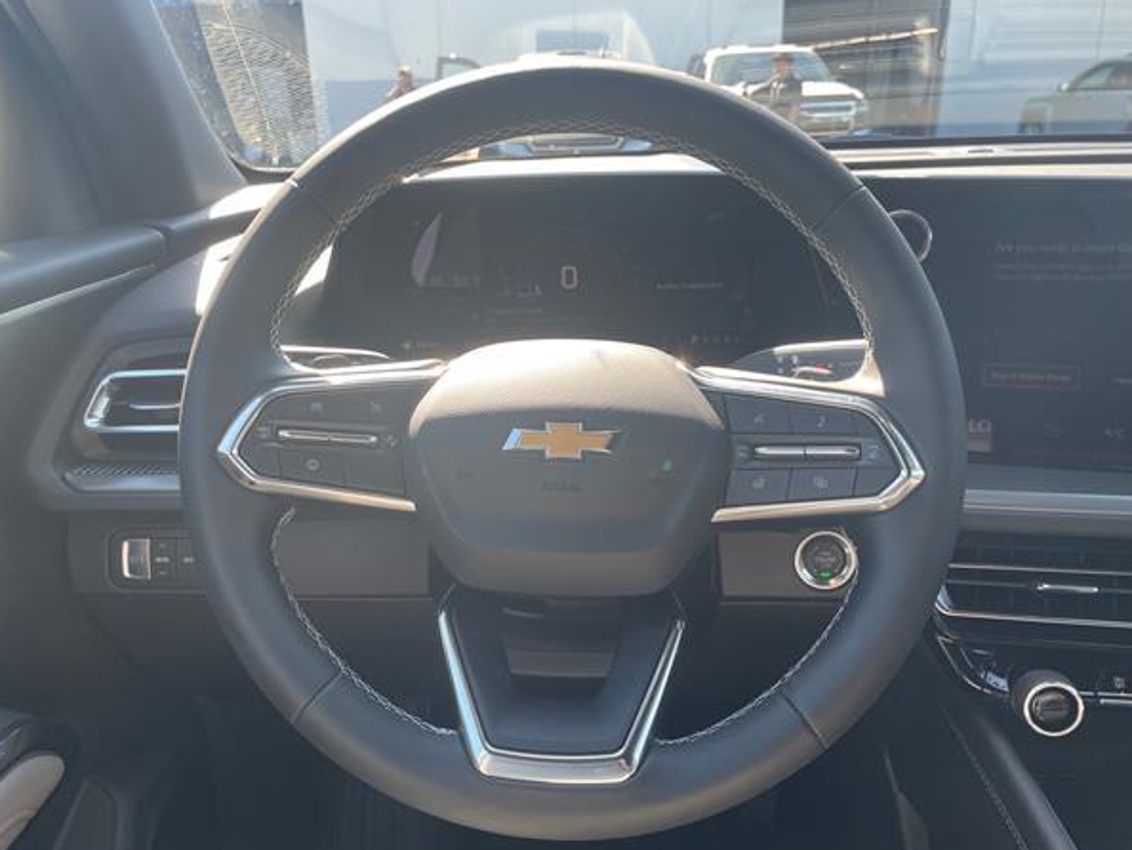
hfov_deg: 63.4
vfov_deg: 49.8
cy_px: 419
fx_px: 916
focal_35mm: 28
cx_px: 541
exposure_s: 1/121
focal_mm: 4.2
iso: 50
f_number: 1.6
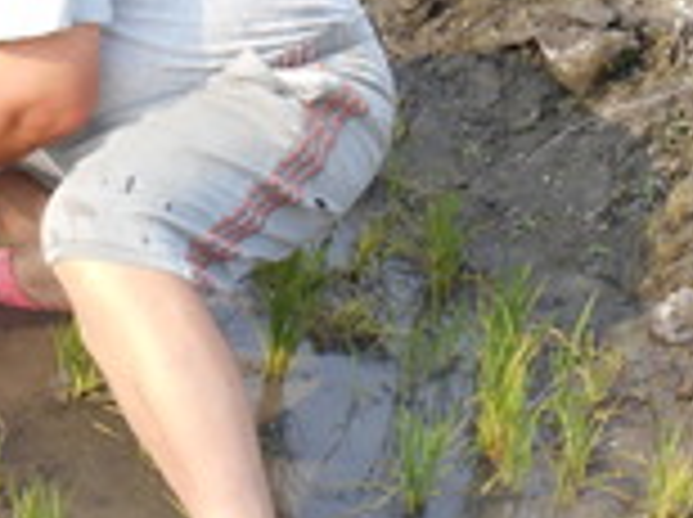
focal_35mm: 224
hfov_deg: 8.8
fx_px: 4477
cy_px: 162
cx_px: -9
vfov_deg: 6.6
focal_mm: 15.4
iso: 200
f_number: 6.3
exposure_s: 1/250
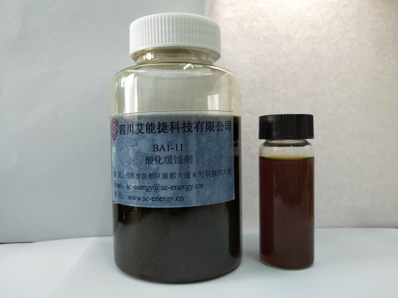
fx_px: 287
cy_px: 149
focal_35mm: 25
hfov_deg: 69.4
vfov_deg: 54.9
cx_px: 199
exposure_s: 1/50
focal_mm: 4.28
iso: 257
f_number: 1.7
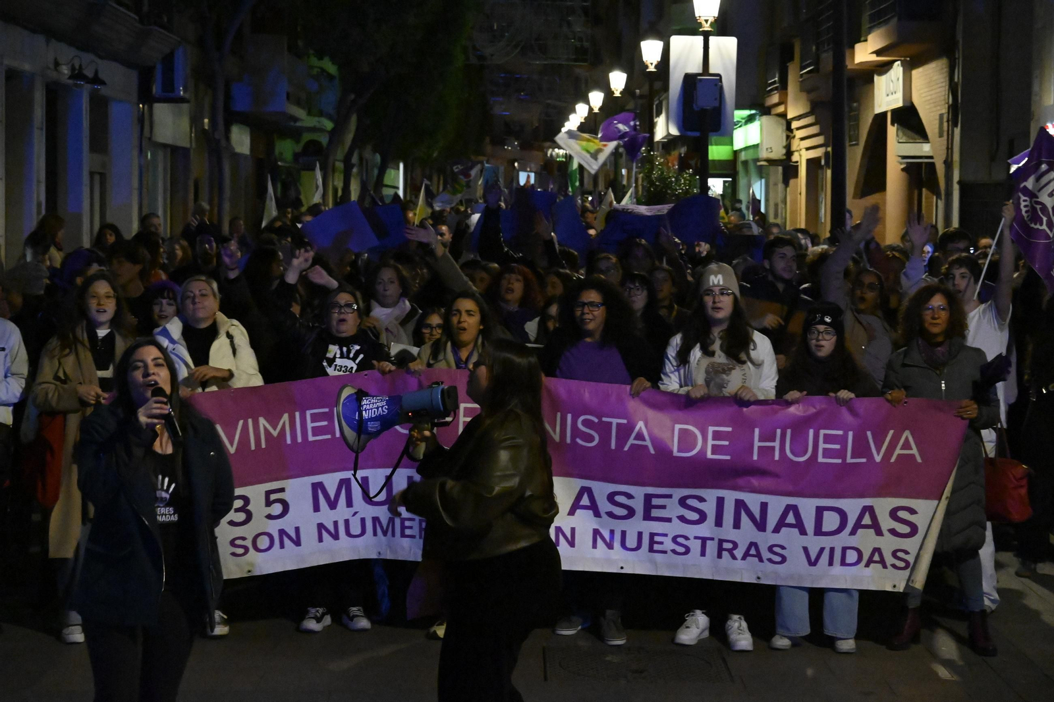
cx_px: 527
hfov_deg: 27.0
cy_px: 351
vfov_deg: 18.2
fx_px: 2195
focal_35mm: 75
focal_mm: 50
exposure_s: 1/160
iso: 16000
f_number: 6.3
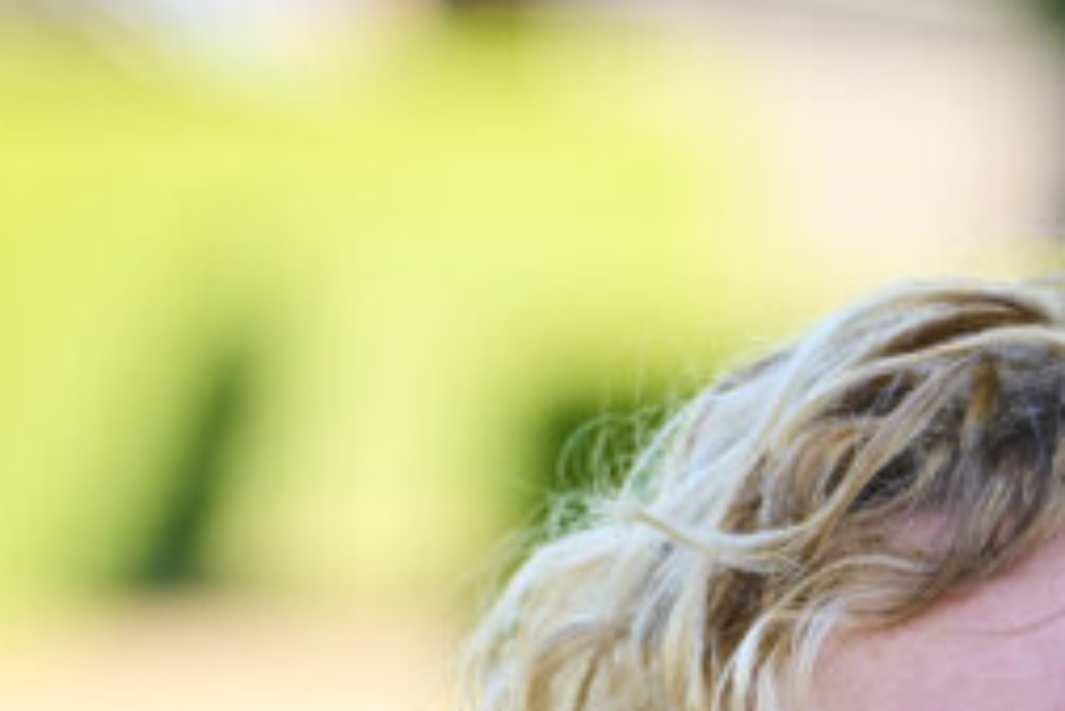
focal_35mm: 482
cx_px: 812
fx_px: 14267
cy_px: 1369
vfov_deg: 2.8
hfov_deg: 4.3
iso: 1250
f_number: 2.8
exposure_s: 1/2500
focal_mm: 119
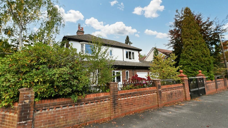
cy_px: 58
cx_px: 113
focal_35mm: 16
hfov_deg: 99.4
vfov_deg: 66.9
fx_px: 97
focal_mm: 15
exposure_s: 1/1250
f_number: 10
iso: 2000
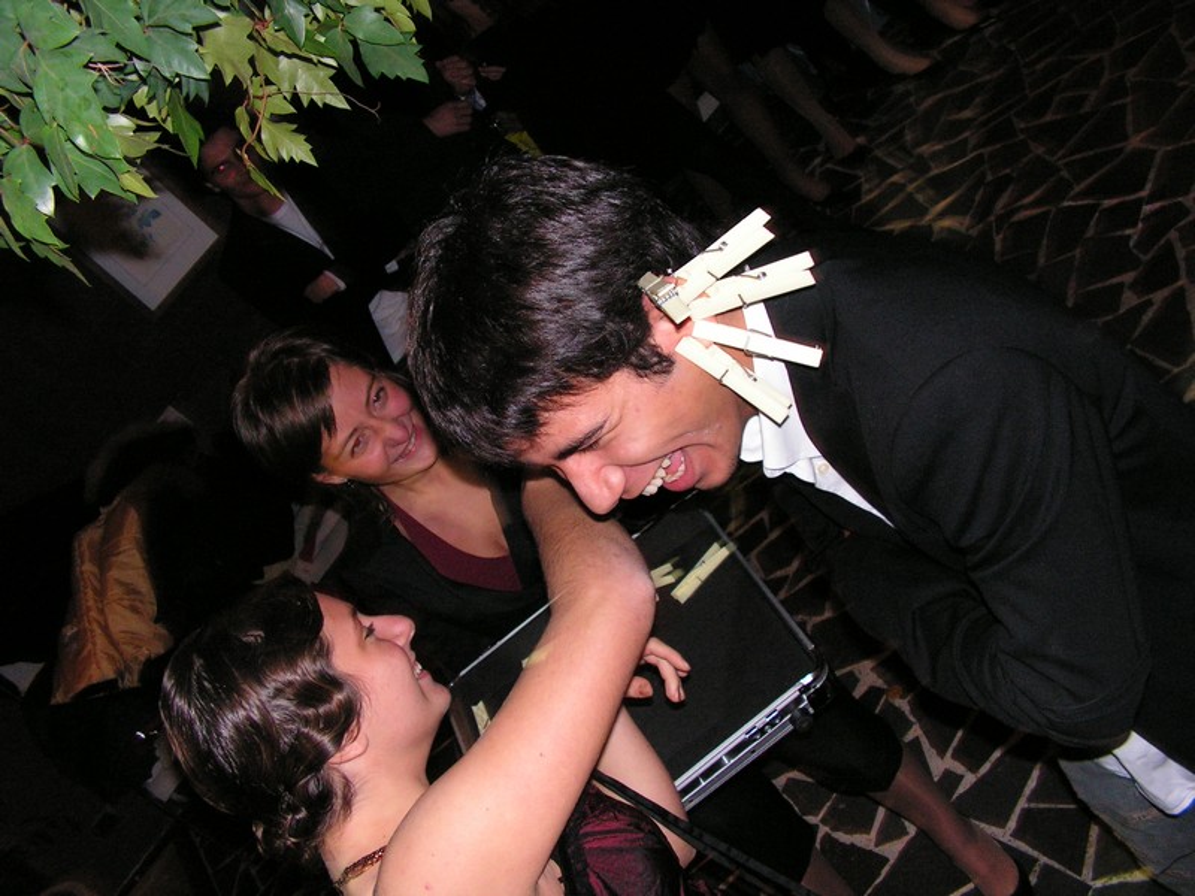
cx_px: 598
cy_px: 448
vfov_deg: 37.7
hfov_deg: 49.0
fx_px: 1312
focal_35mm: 38
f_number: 3.2
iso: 200
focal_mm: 6.4
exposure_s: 1/40
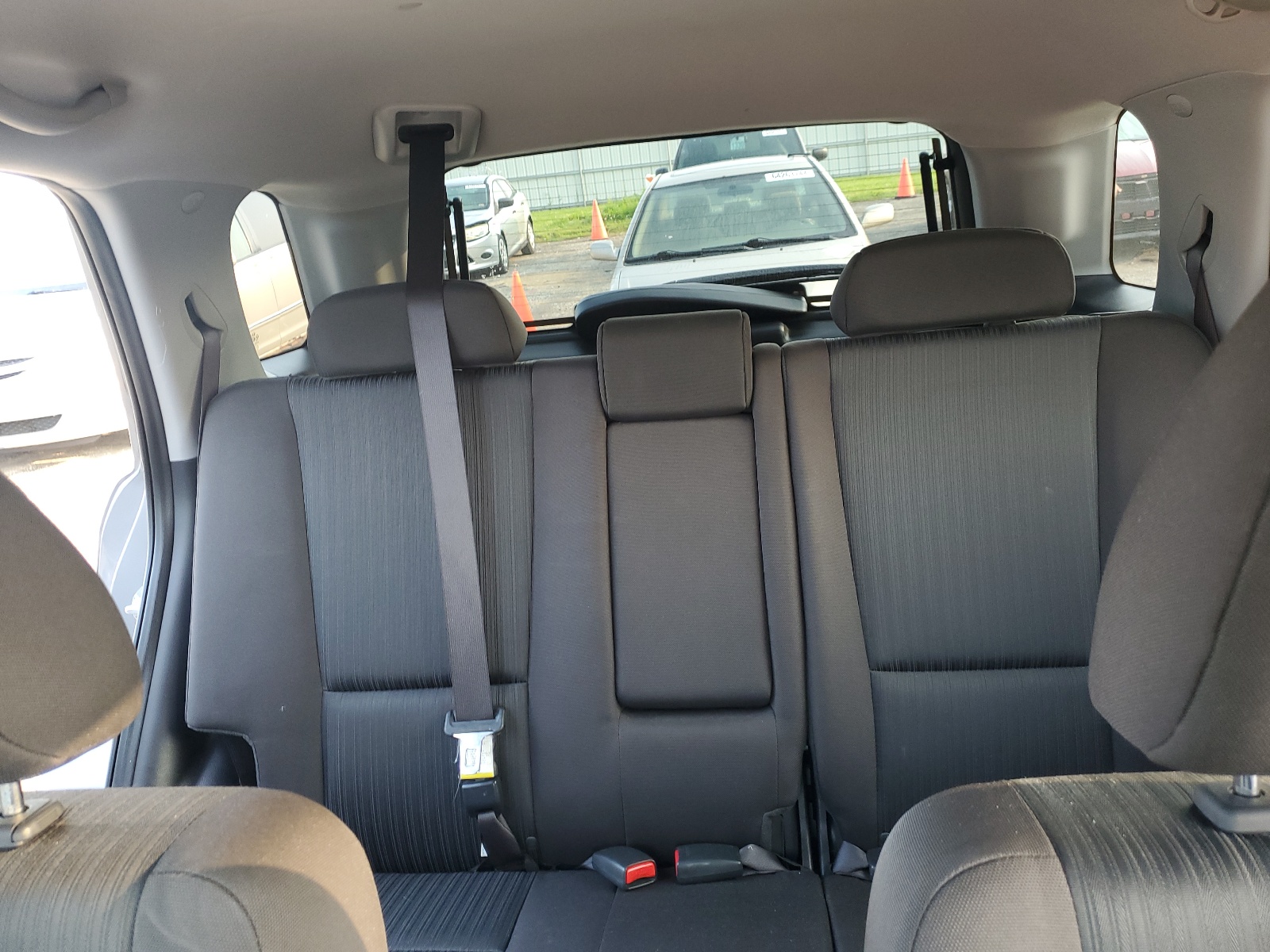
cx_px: 635
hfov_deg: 67.3
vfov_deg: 53.1
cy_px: 476
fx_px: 954
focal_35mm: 26
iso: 79
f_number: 1.5
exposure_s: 1/60.2
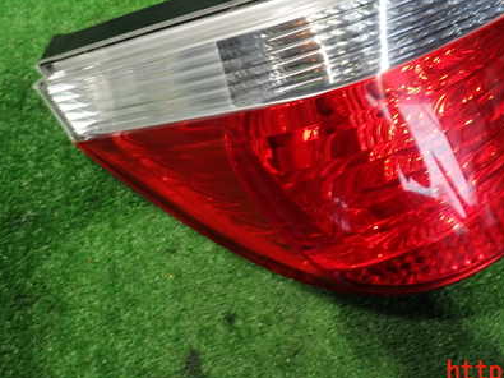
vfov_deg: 36.9
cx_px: 352
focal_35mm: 38
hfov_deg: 47.8
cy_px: 101
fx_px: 553
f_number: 2
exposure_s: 1/30
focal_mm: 4.5
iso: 250
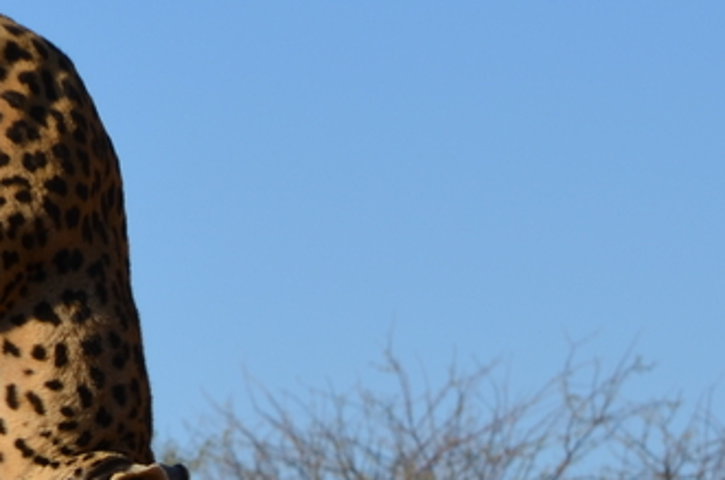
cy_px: 313
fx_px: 8398
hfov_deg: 4.9
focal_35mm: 418
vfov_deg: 3.3
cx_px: -315
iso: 100
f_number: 8
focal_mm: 72
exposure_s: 1/250
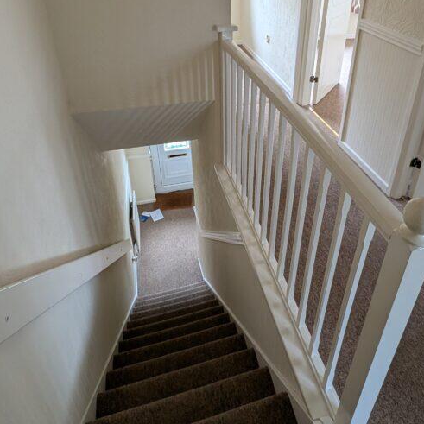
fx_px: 333
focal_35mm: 24
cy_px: 135
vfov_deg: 63.1
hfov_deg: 64.2
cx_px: 261
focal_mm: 1.95
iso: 189
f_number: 2.2
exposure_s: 1/69.7
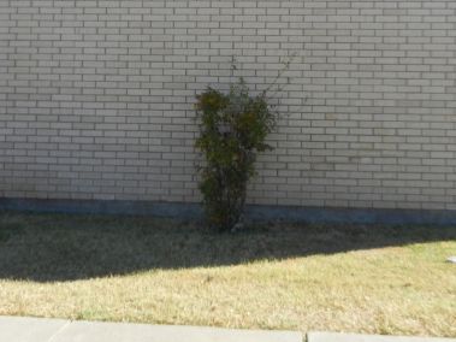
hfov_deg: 42.9
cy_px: 87
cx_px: 246
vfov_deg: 32.3
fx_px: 579
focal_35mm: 44
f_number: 3.5
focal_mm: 4.5
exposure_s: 1/800
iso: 160
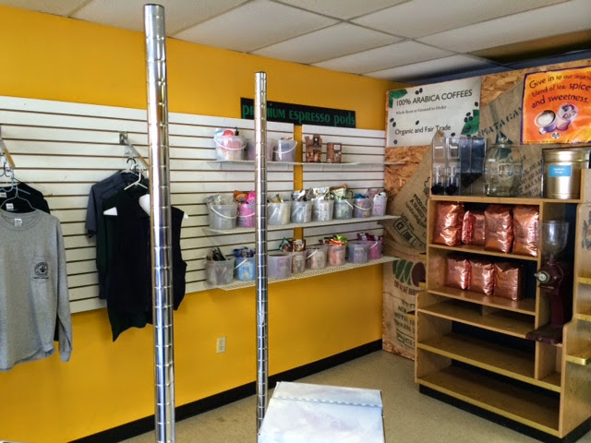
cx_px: 296
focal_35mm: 30
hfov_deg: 60.0
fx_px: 512
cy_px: 222
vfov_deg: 46.8
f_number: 2.2
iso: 64
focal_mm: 4.12
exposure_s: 1/30
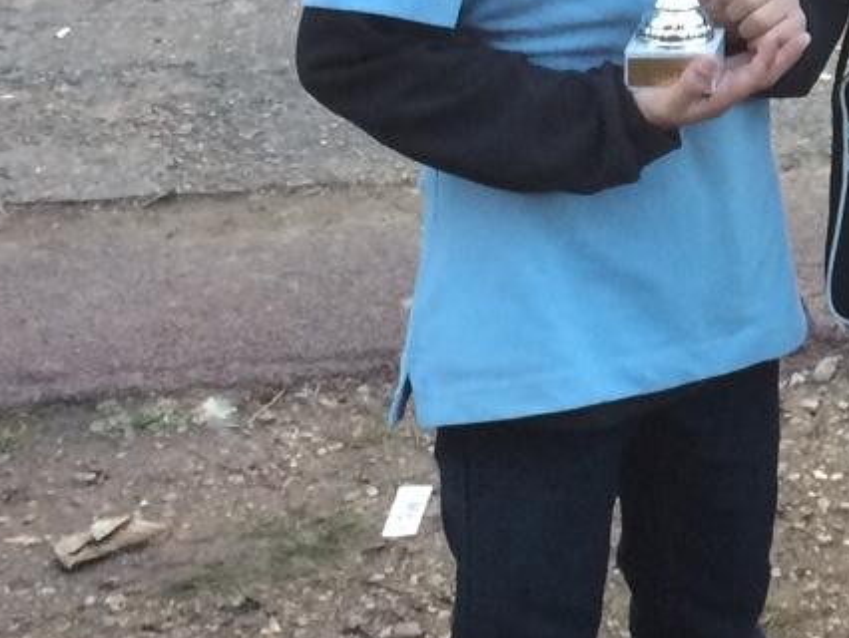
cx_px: 1312
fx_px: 2307
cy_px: -30
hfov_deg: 18.3
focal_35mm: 94
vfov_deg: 15.4
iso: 50
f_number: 2.2
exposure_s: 1/30
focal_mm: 4.15
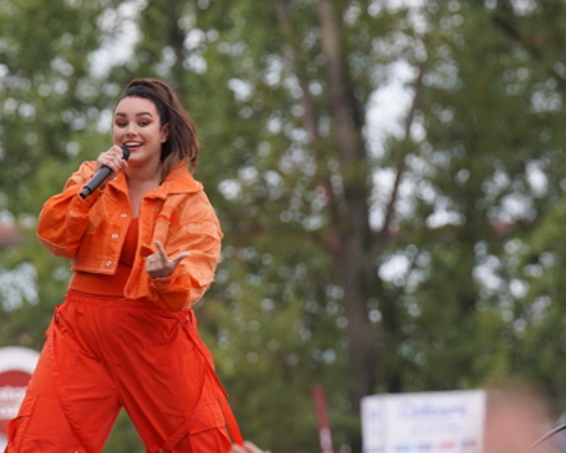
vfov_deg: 3.4
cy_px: 238
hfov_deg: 4.2
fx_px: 7704
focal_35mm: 460
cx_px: 200
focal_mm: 182
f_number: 4
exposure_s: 1/320
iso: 500
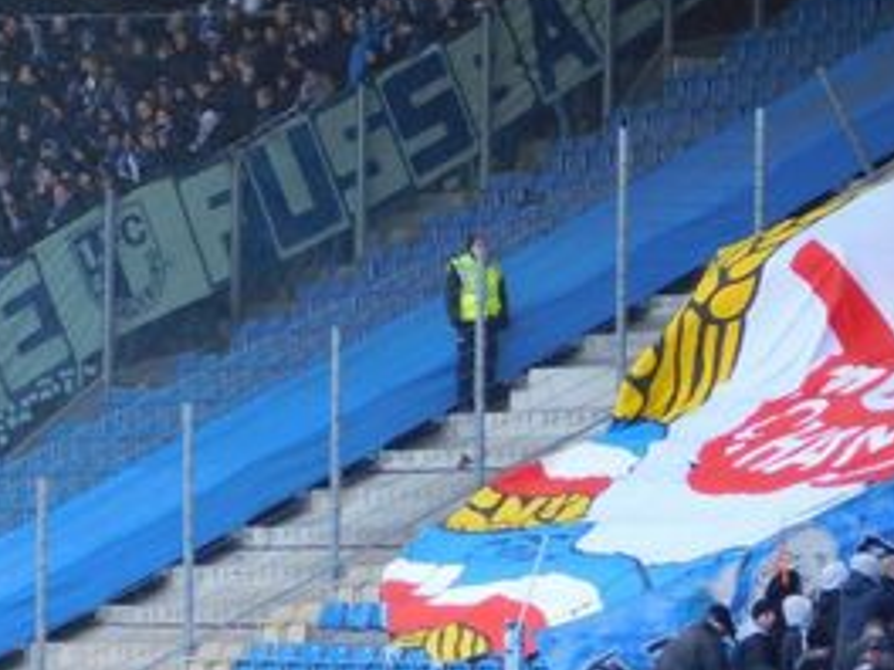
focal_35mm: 319
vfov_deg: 4.7
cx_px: 166
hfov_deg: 6.2
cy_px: 127
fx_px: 8239
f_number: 5.1
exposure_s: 1/60
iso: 200
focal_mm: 26.3
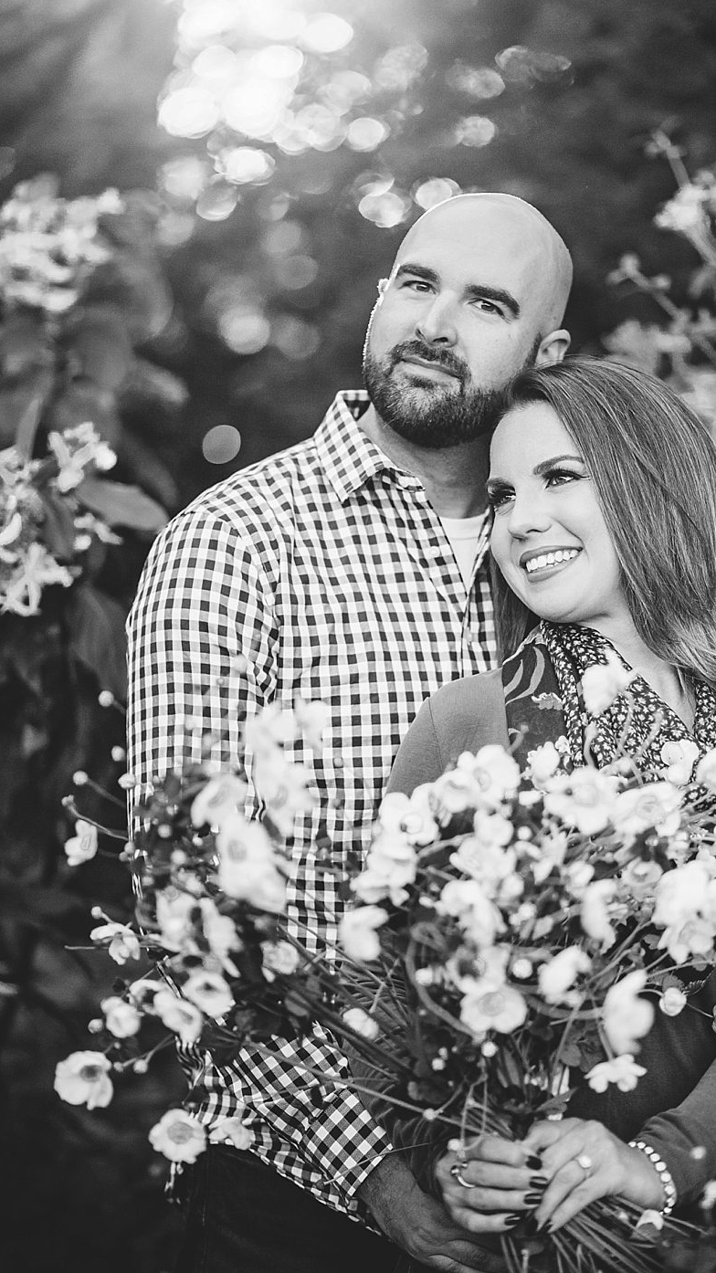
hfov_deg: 13.4
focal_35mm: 90
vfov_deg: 23.7
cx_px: 426
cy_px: 639
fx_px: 3038
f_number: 1.8
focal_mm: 85
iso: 800
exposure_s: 1/5000
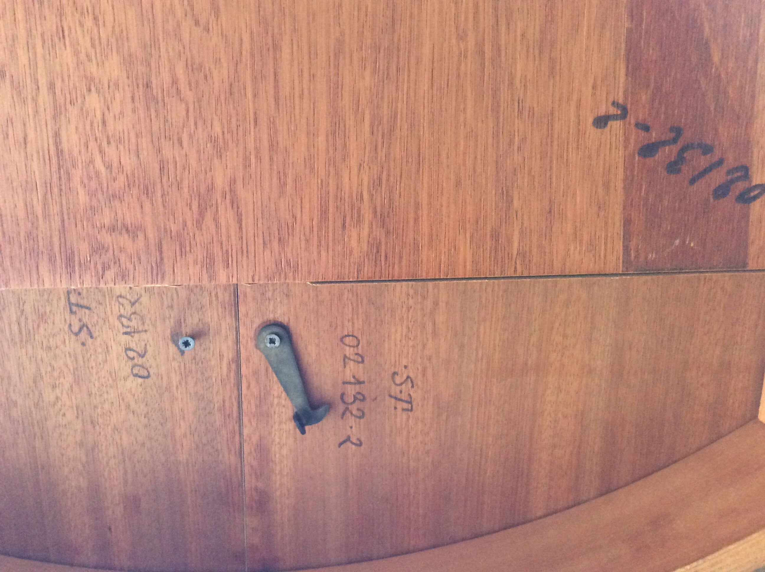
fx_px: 706
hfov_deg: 56.9
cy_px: 286
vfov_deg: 44.1
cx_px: 382
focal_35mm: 32
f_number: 2.4
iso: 400
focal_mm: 3.3
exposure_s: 1/17
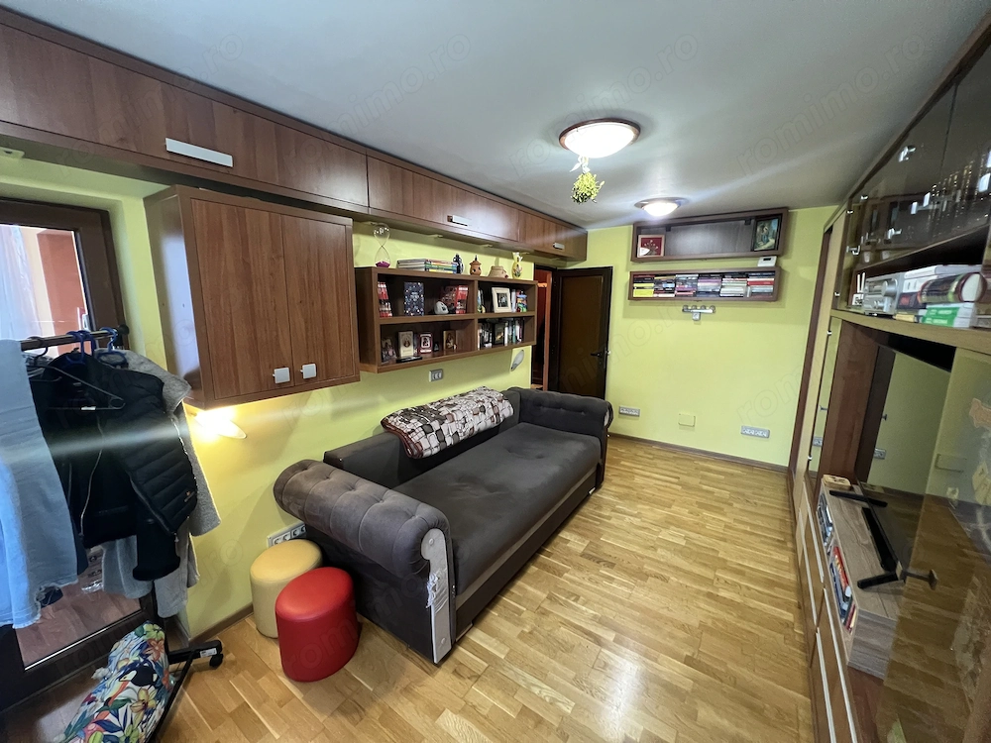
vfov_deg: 89.9
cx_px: 496
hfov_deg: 106.2
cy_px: 372
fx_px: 372
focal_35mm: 13
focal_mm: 1.57
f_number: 1.8
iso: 500
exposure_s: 1/50
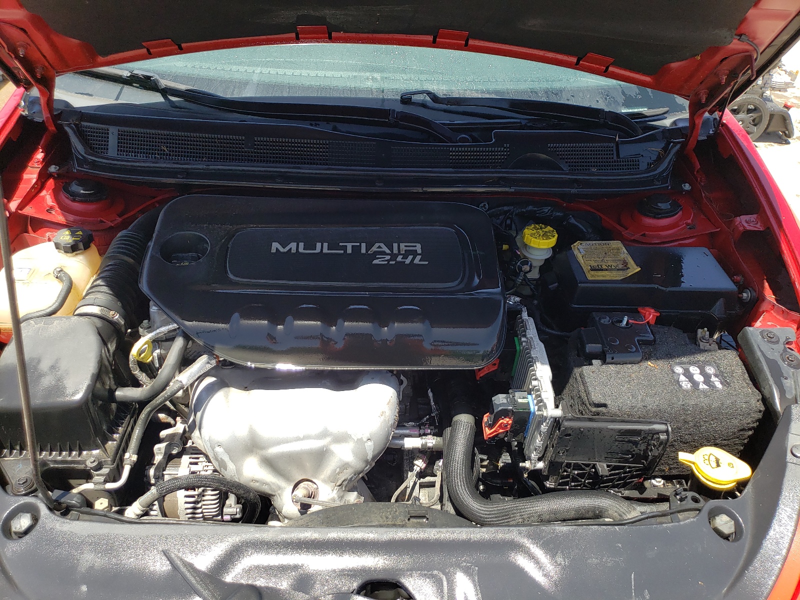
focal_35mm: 26
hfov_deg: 67.3
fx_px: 601
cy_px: 300
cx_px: 400
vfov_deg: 53.1
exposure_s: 1/909
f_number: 1.5
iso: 50
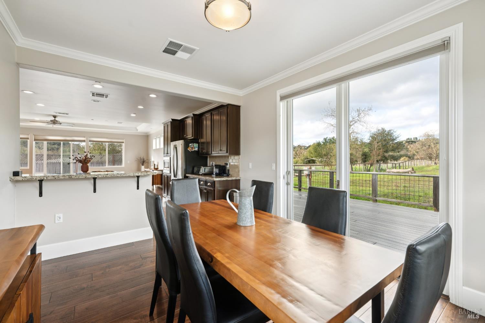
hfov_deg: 98.6
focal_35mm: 16
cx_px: 242
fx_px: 209
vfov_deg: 75.4
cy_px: 162
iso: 200
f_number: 8
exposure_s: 1/25
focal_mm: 15.5
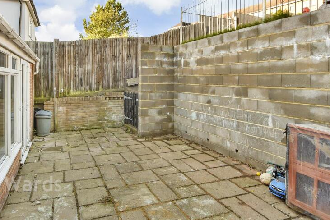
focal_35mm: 21
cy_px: 79
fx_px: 193
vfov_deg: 58.6
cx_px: 134
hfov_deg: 80.3
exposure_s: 1/100
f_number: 5
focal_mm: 10
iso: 500
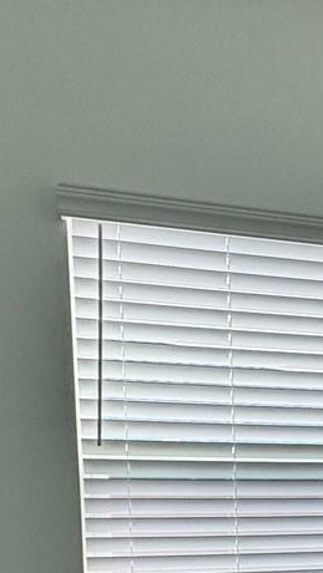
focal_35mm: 53
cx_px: 441
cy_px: 566
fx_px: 806
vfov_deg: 35.6
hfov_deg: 20.3
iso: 40
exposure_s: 1/145
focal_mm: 2.22
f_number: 2.2
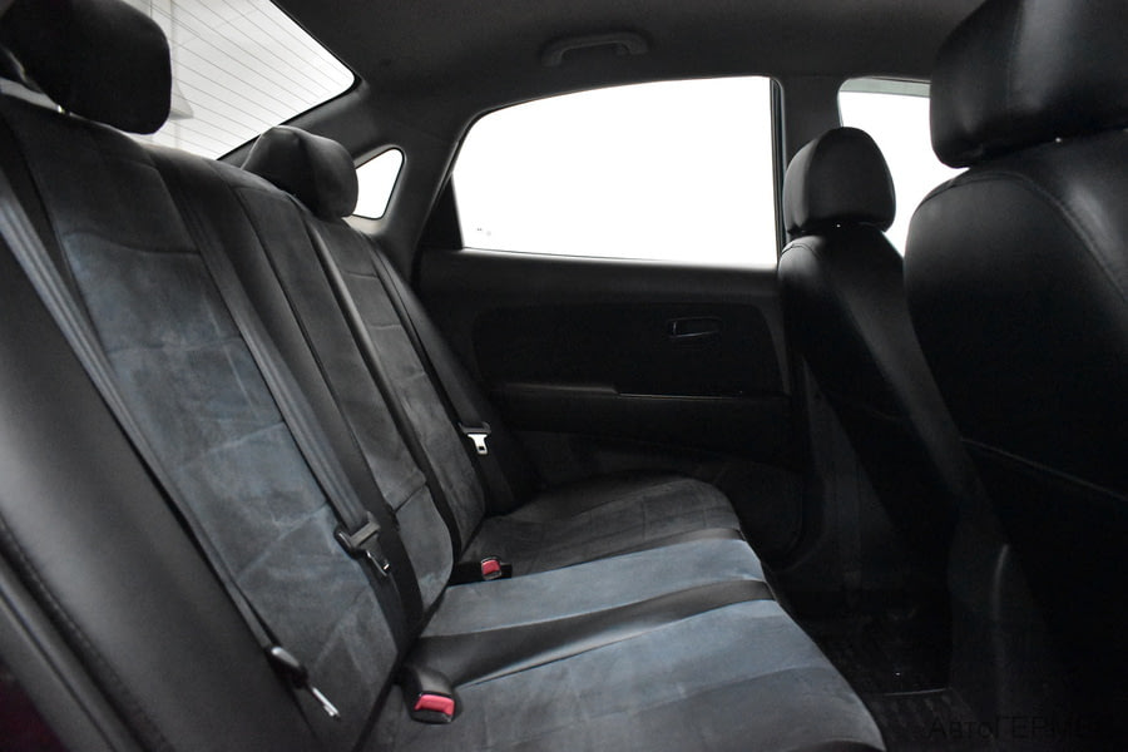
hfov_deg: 67.4
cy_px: 376
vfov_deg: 47.9
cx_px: 564
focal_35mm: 27
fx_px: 846
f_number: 3.5
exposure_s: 1/125
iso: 9000
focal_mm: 18
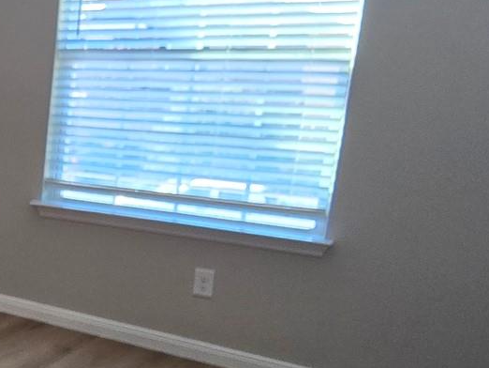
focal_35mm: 51
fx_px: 721
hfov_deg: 25.5
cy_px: 220
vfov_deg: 28.5
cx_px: -285
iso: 80
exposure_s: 1/60
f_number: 2.2
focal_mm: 2.2
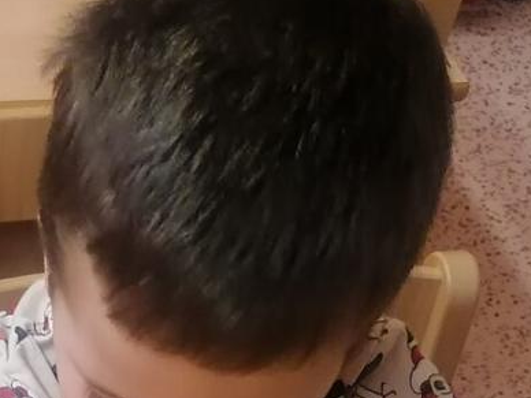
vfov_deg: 14.6
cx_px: -137
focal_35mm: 93
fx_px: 1427
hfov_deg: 19.6
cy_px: 633
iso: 640
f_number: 1.8
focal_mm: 4.75
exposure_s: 1/100
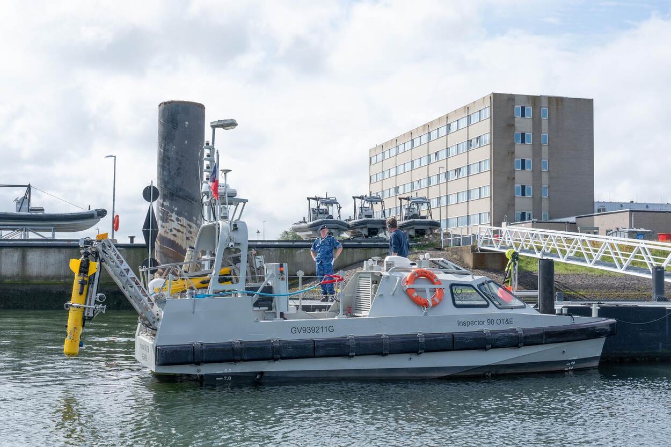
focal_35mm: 48
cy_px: 224
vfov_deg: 28.1
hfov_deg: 41.1
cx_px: 336
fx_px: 894
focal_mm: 48
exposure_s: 1/400
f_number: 11
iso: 400
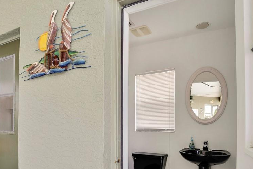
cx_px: 135
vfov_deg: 55.7
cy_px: 117
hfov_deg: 78.5
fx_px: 155
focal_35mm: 22
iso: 100
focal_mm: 10
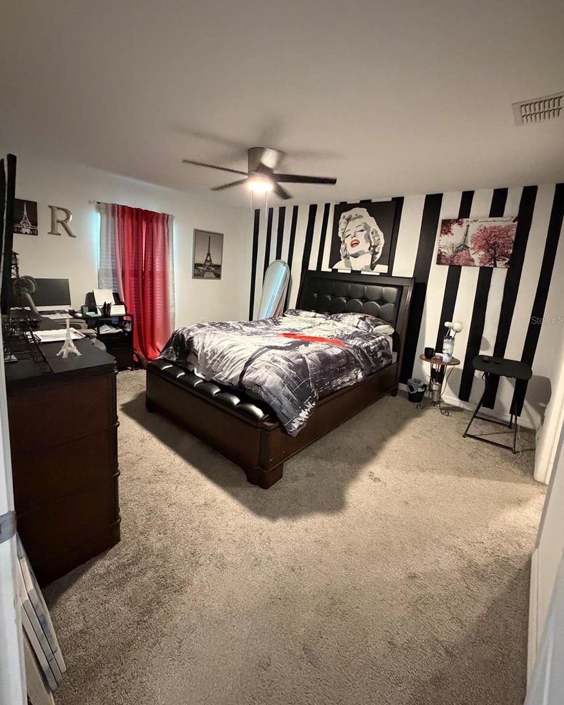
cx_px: 287
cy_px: 320
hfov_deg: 84.1
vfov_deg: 96.5
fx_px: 313
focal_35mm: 15
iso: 1250
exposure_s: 1/60
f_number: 2.2
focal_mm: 2.22
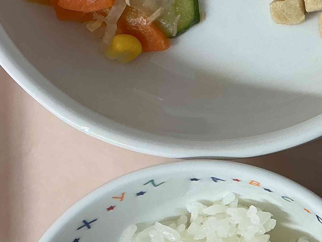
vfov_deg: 17.4
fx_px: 791
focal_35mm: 85
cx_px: 464
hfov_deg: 20.2
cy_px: 120
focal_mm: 3
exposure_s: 1/60
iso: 50
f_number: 1.8
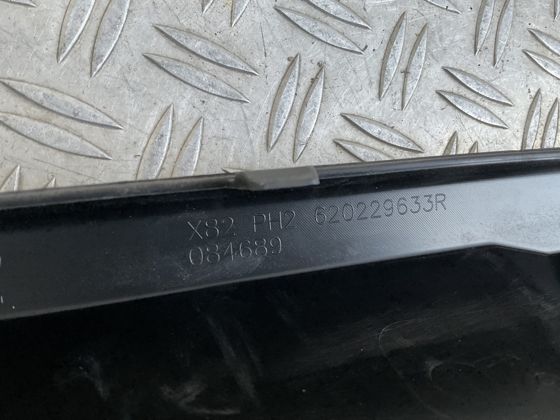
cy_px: 210
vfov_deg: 48.2
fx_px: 469
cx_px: 280
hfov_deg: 61.7
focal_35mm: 29
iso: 160
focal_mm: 3
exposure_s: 1/60
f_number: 1.8
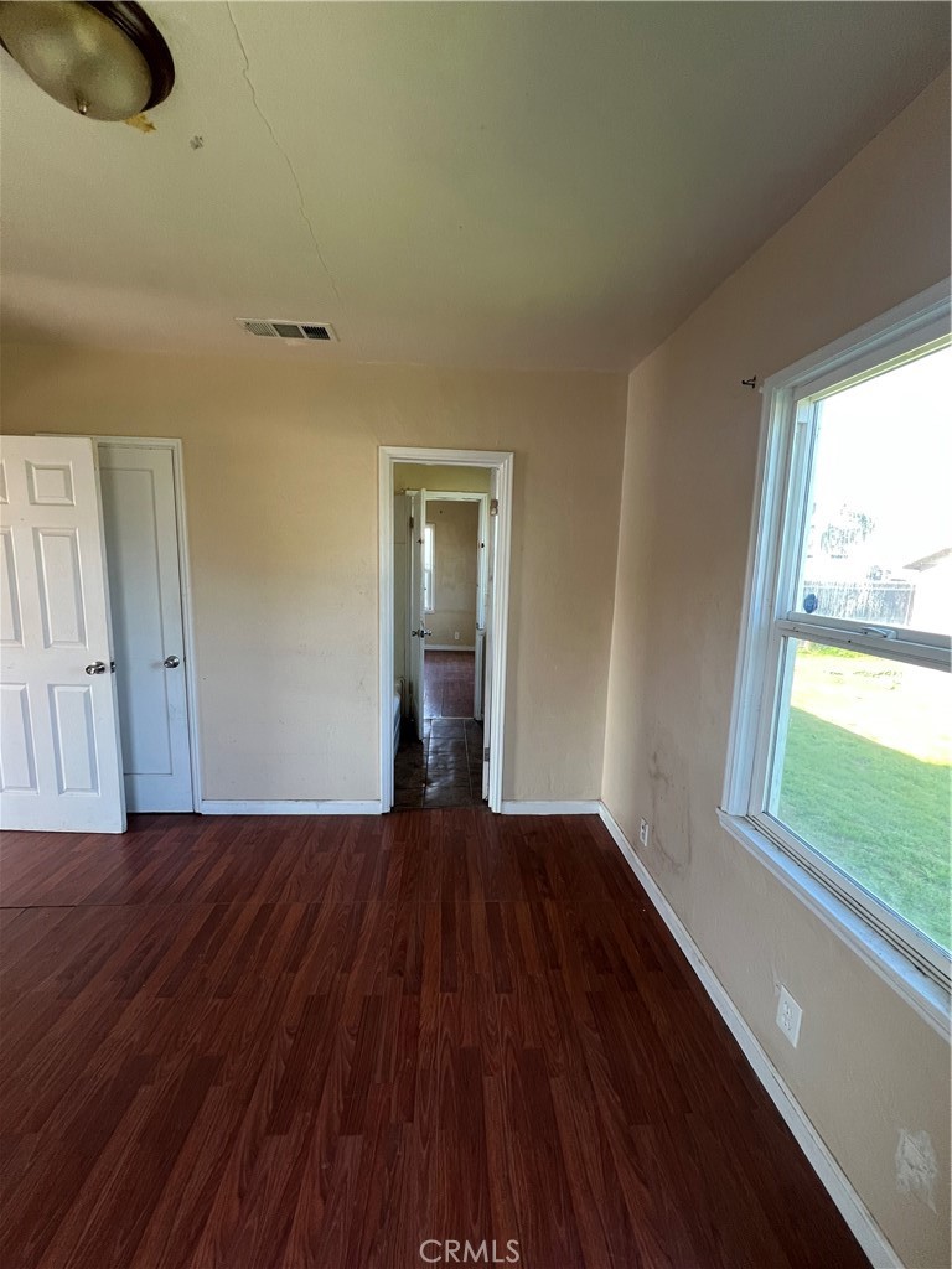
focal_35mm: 13
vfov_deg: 106.2
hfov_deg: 89.9
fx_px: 477
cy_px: 634
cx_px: 476
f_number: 1.8
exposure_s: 1/99
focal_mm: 1.57
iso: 200
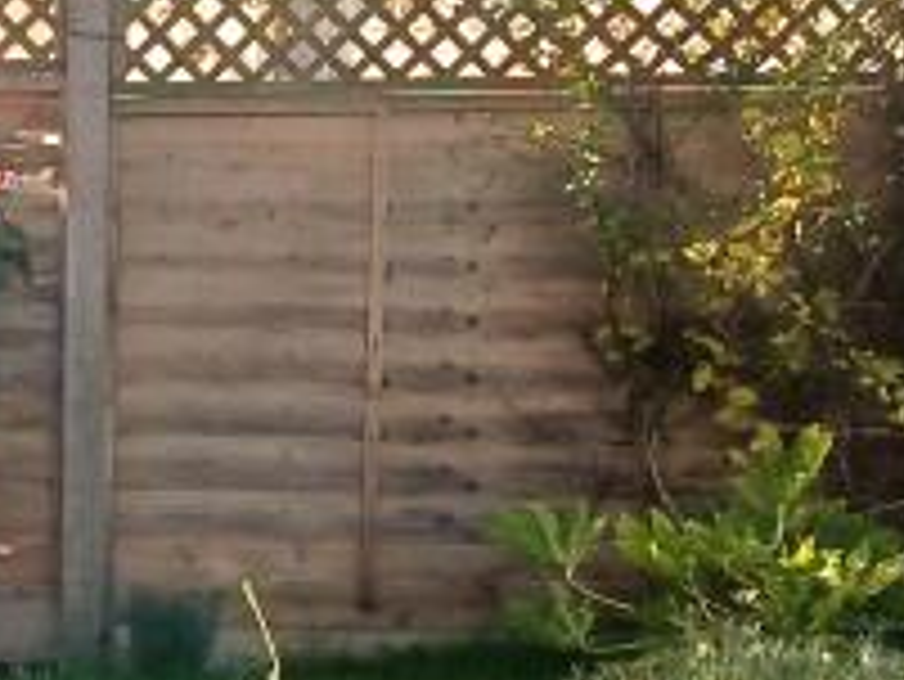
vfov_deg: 12.1
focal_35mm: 122
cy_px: 585
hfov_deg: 15.6
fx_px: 3188
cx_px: -121
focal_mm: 5.24
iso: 52
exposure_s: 1/340
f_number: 1.7
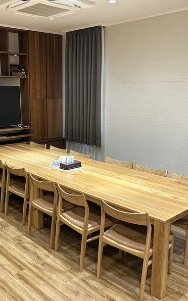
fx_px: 304
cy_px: 151
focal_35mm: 37
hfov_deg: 34.2
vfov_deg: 52.8
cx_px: 66
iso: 125
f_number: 1.5
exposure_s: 1/60
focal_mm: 5.7
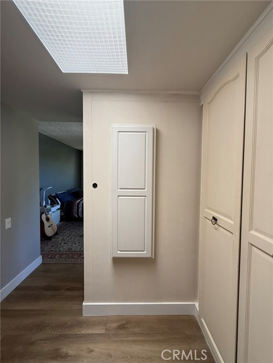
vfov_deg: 102.1
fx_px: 147
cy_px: 182
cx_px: 136
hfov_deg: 85.7
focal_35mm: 14
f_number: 2.2
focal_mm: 2.22
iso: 160
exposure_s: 1/99
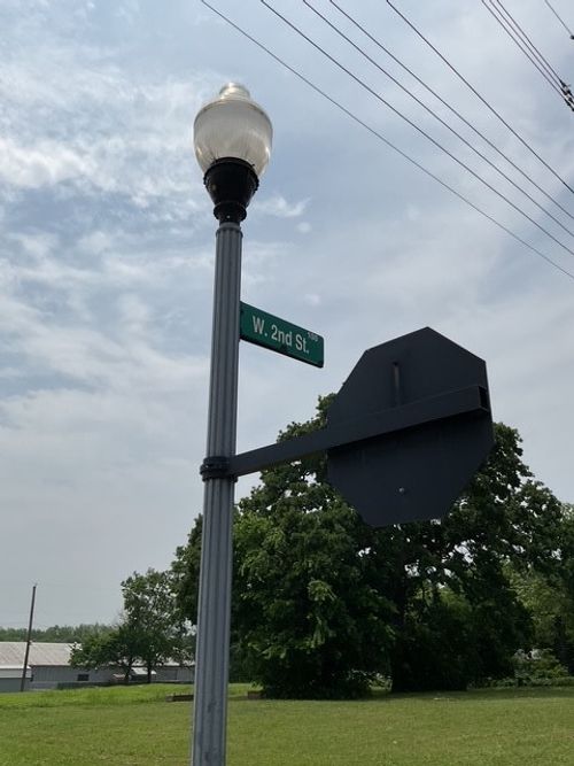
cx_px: 287
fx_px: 641
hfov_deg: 48.2
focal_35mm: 29
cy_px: 383
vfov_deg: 61.7
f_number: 1.8
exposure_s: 1/6536
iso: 16
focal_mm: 3
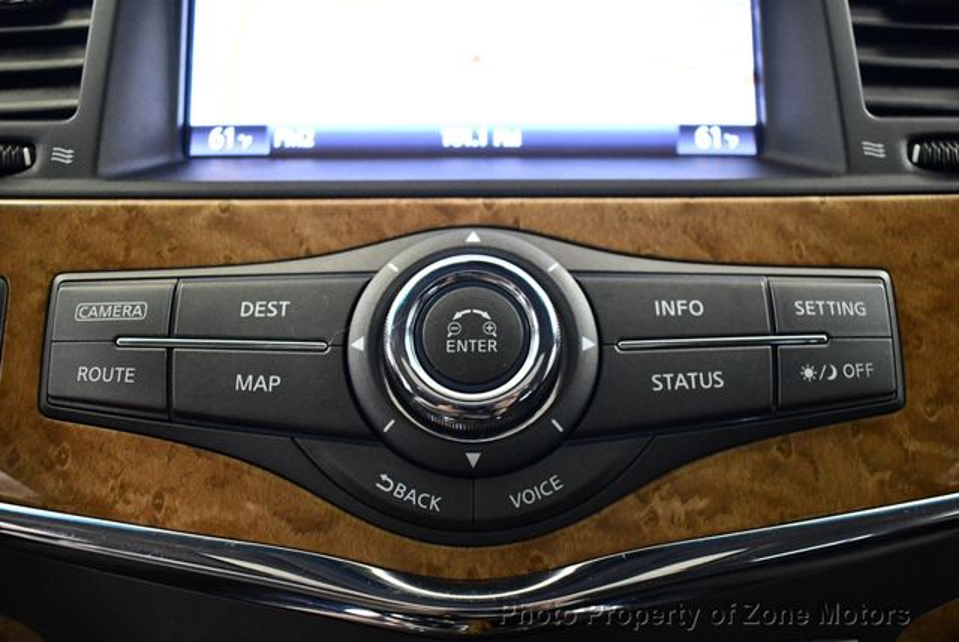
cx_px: 480
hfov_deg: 53.1
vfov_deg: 36.9
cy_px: 321
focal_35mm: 36
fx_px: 960
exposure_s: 1/80
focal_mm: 18
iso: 3200
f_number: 3.5
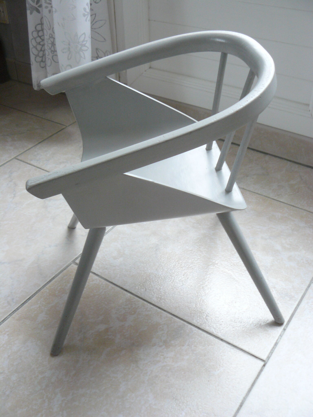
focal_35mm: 36
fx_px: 434
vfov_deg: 51.4
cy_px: 208
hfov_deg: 39.7
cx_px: 156
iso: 200
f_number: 2.8
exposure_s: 1/8
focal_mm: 6
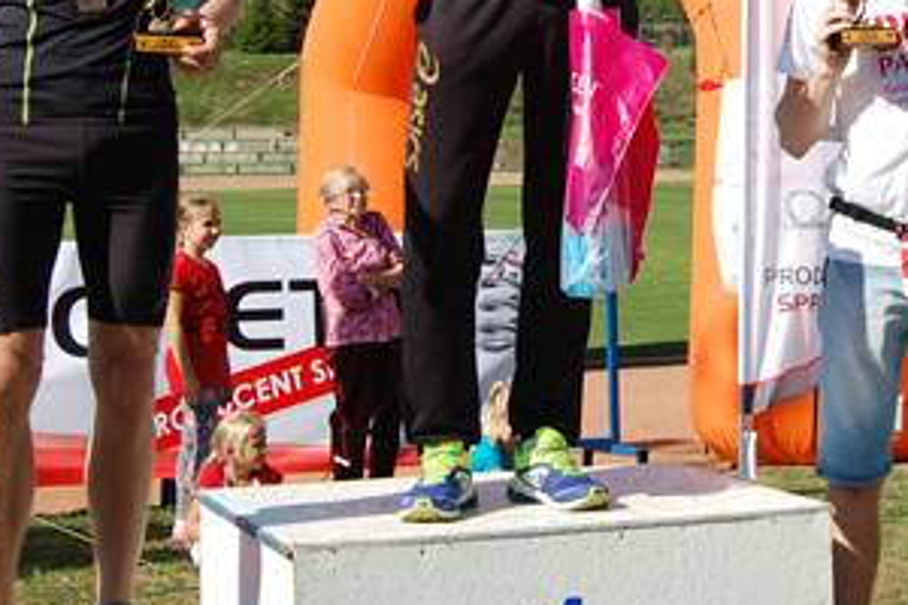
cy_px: 113
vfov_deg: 15.1
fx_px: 2270
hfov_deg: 22.6
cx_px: 478
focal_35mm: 90
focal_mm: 30
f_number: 10
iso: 200
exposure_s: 1/400
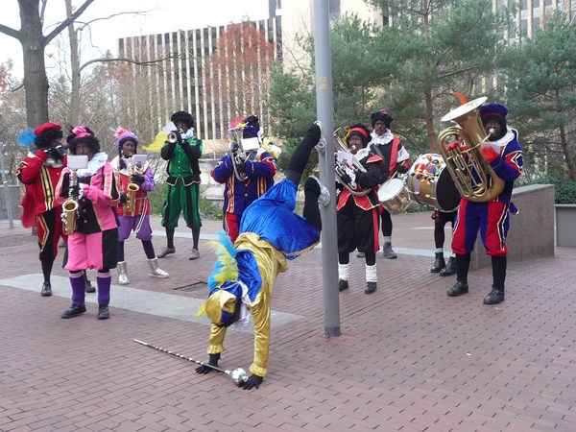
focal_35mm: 39
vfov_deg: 36.8
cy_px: 216
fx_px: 649
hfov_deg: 47.9
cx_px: 288
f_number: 3.3
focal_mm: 4.7
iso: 100
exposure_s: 1/40
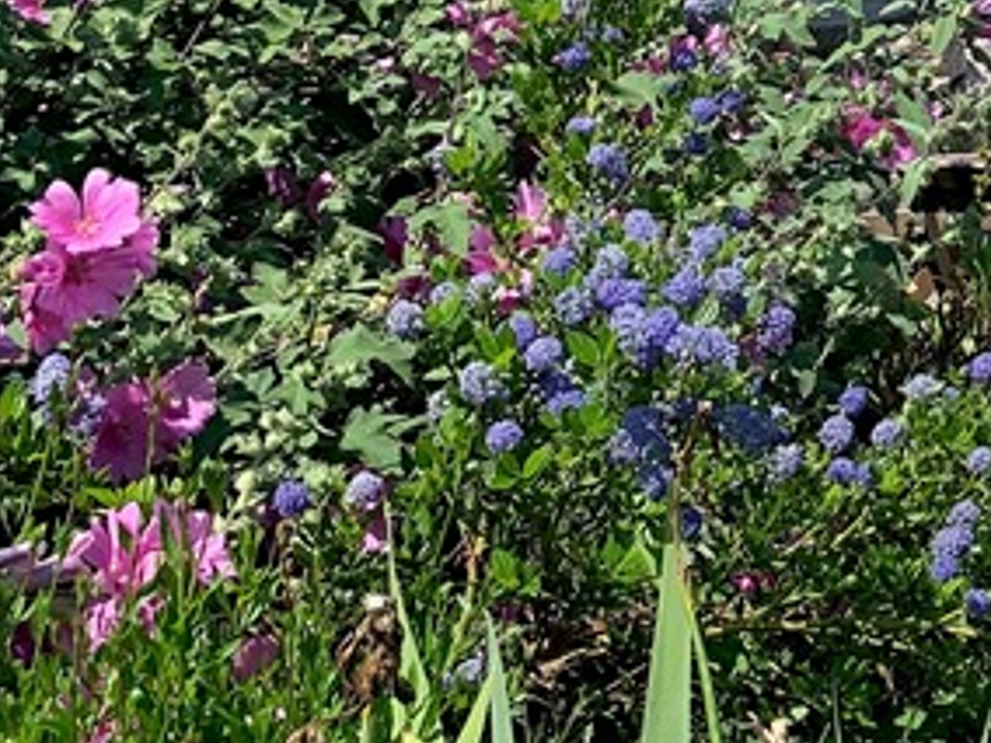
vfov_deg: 14.4
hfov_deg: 17.5
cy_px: -359
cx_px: 1654
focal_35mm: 96
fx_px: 2748
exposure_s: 1/1661
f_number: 1.8
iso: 25
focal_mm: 4.25
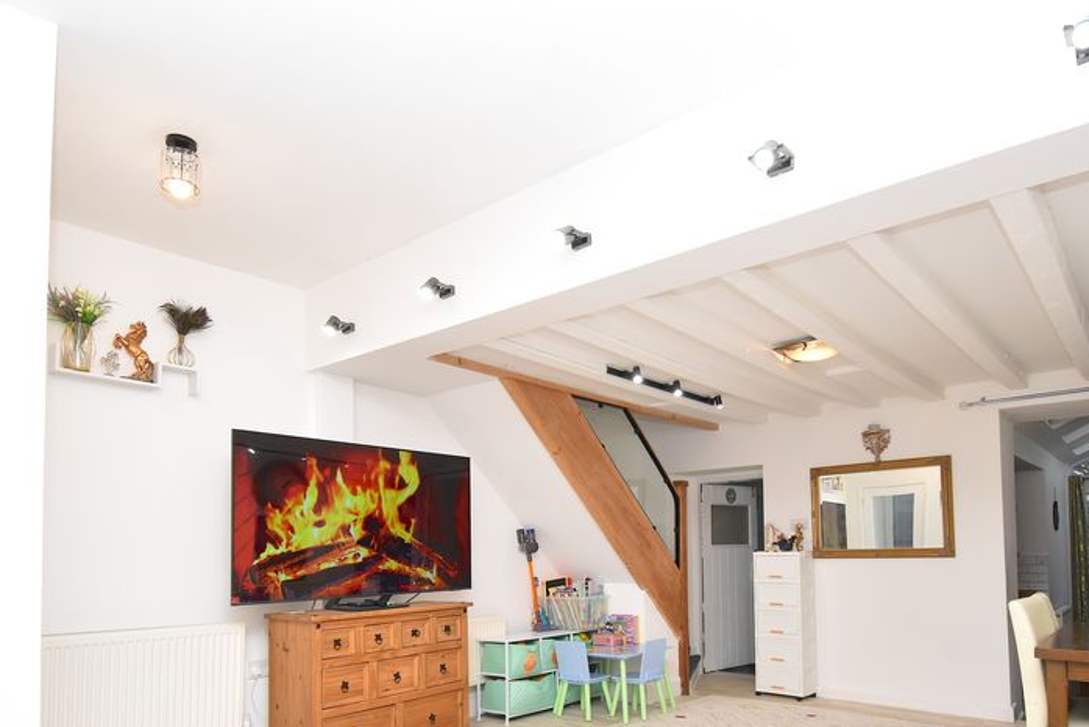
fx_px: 666
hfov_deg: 78.3
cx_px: 601
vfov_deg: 55.3
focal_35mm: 22
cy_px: 520
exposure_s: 1/200
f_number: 5
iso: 800
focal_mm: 10
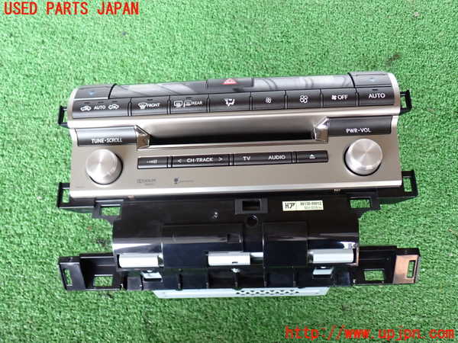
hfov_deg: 56.8
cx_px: 229
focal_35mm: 32
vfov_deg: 44.2
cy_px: 172
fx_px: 423
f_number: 2.4
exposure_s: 1/30
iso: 250
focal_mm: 5.79
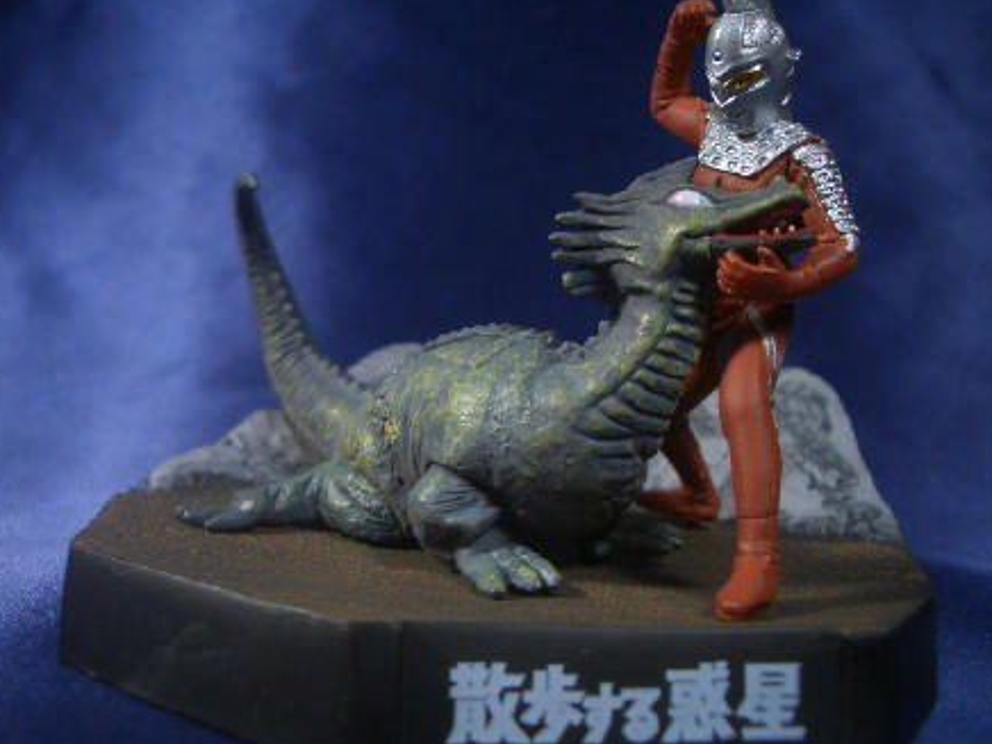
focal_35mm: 36
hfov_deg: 51.4
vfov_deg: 39.7
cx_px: 494
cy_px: 373
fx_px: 1032
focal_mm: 5.8
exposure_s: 1/100
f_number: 2.6
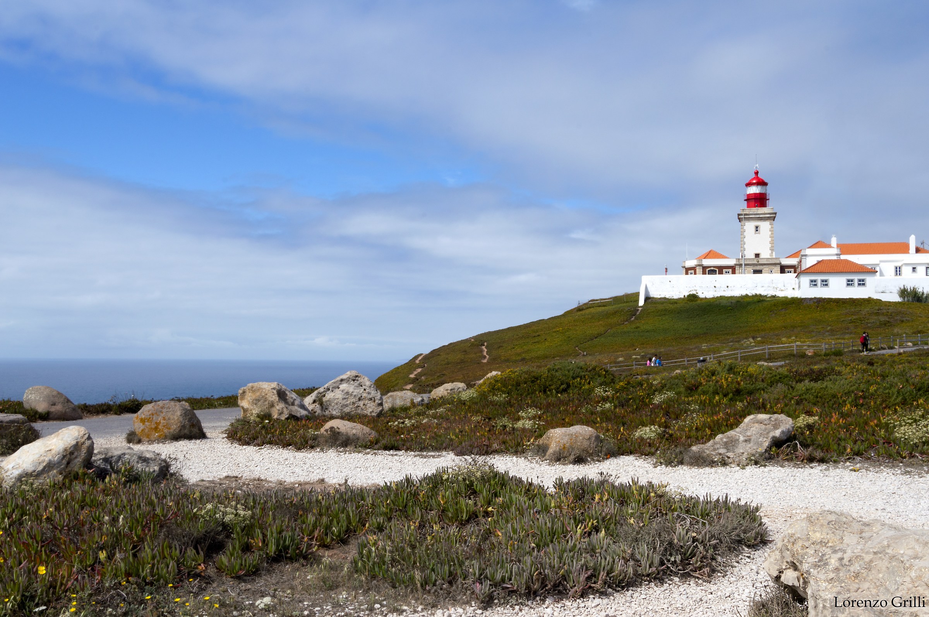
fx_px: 928
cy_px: 308
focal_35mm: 36
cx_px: 464
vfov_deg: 36.8
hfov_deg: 53.2
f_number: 25
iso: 100
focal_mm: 24
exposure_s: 1/80
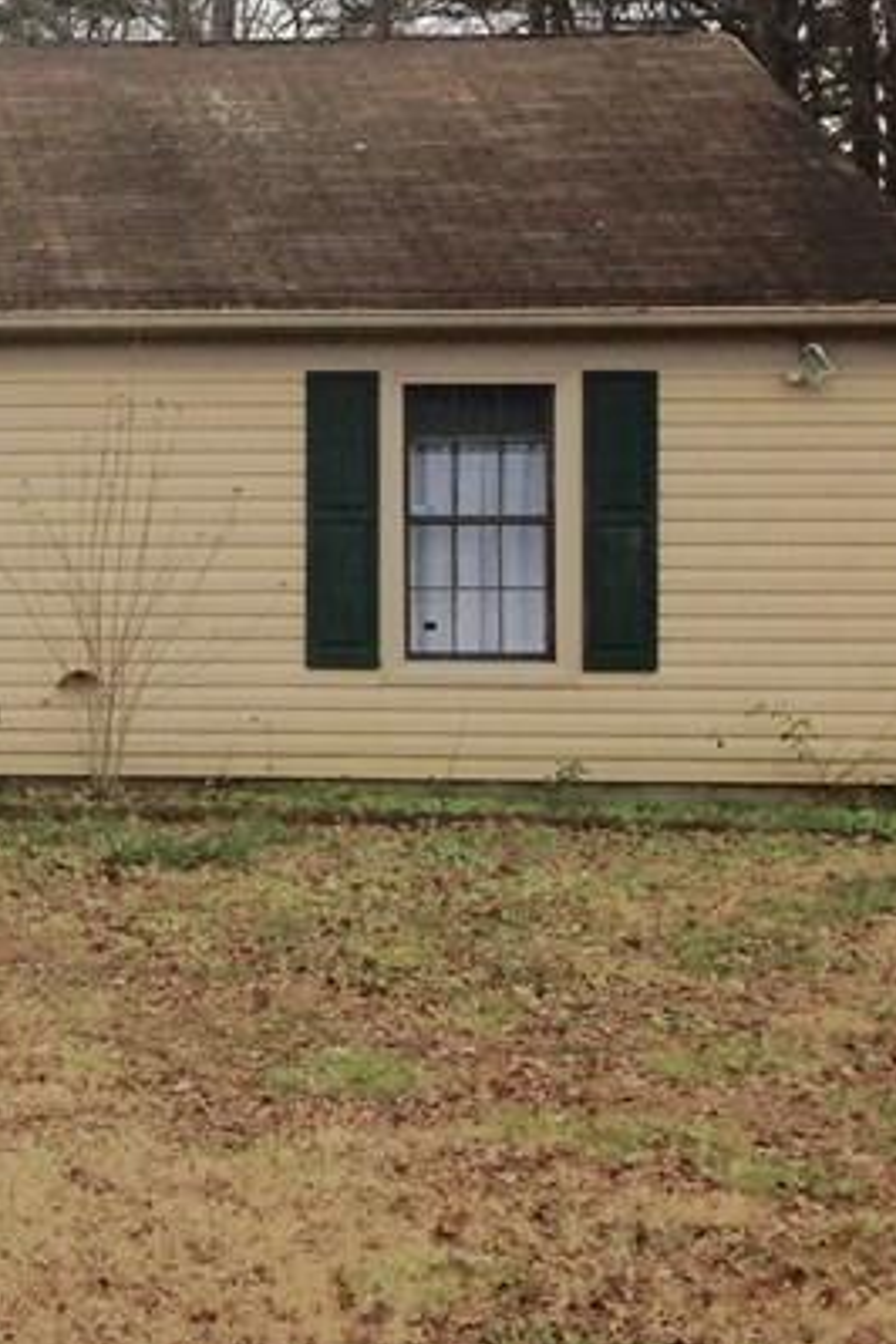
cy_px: 478
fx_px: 3285
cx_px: -576
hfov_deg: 14.2
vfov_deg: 23.0
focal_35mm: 88
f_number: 2.4
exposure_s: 1/547
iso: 50
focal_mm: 4.12
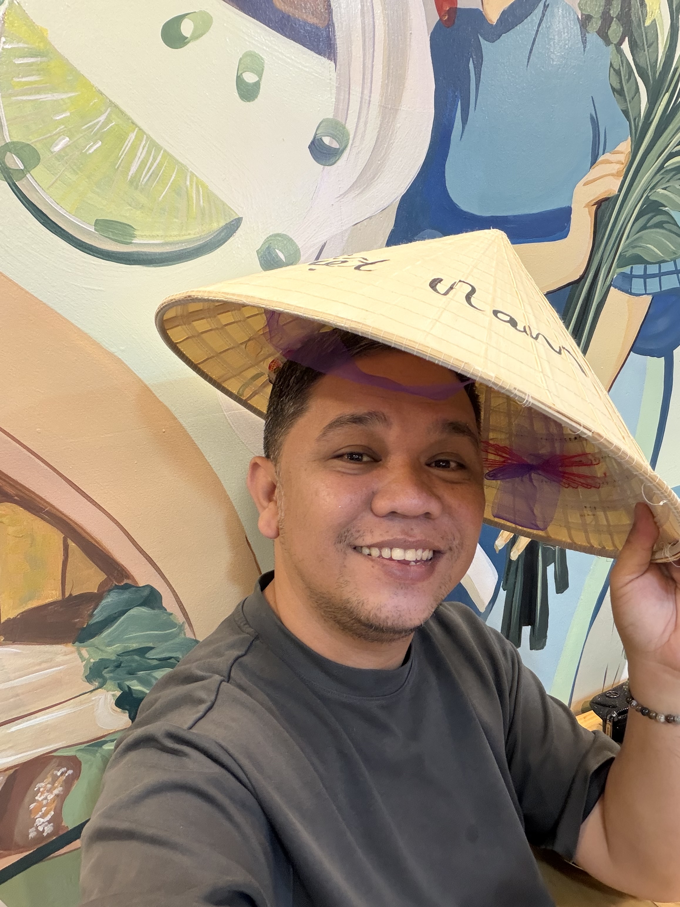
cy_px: 454
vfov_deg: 60.0
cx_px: 340
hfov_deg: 46.8
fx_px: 786
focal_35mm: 30
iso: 250
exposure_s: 1/40
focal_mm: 2.71
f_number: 1.9
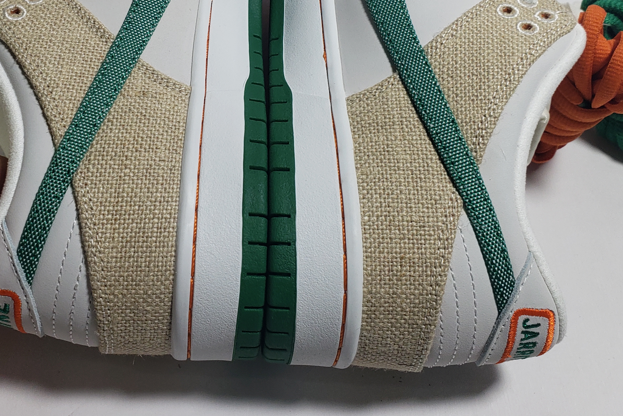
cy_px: 37
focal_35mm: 46
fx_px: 796
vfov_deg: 28.1
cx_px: 251
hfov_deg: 42.6
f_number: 1.5
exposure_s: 1/287
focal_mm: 4.3
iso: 50
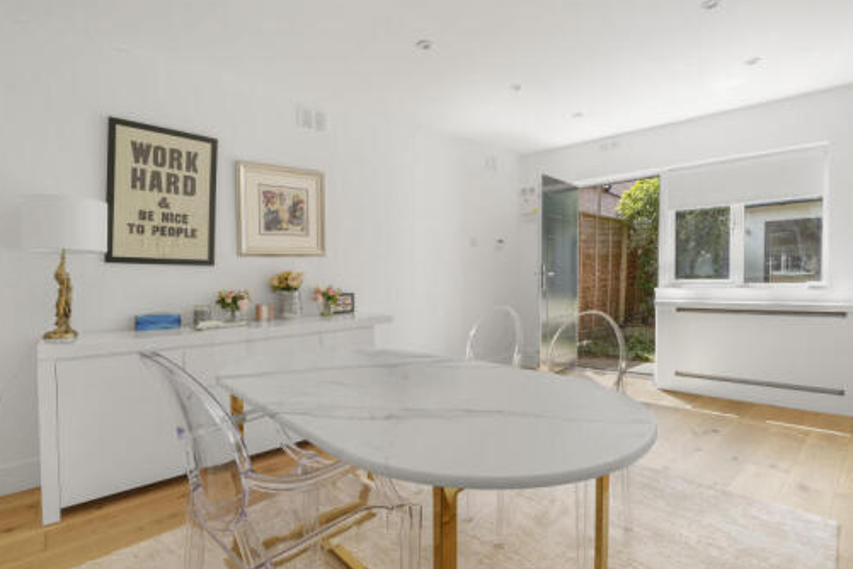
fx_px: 403
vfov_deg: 70.4
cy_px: 279
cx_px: 438
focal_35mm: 17
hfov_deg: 93.3
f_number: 9
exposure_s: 1/1.67
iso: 100
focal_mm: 13
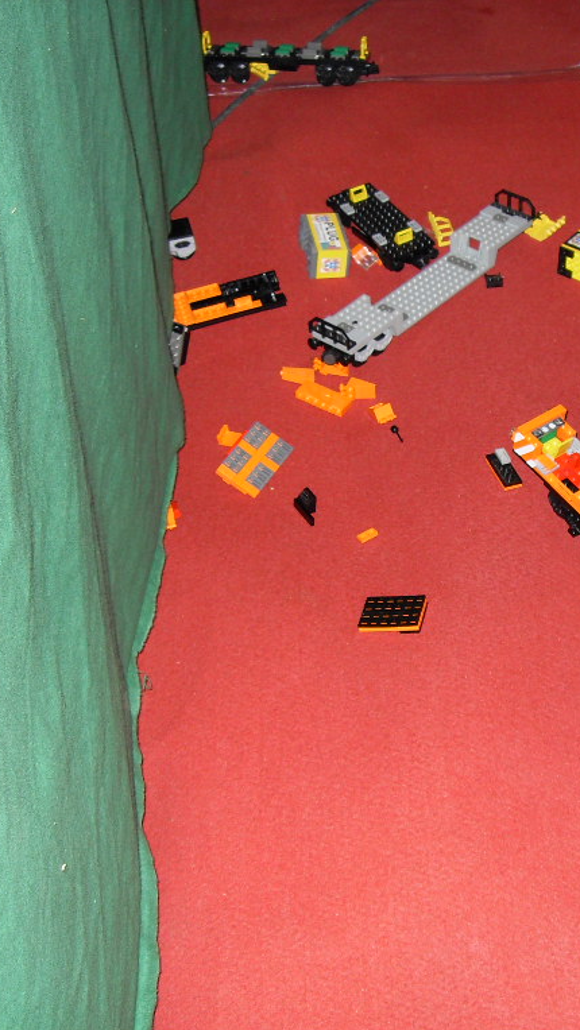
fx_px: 1476
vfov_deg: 38.5
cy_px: 516
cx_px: 541
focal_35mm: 54
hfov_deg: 21.6
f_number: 2.8
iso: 100
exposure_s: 1/45
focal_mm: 6.3
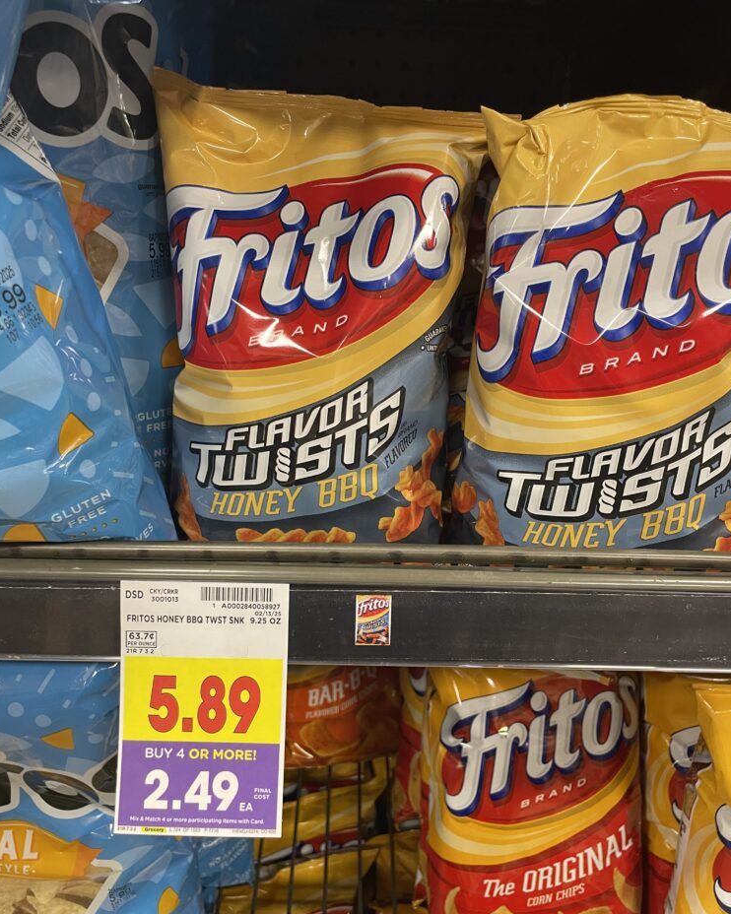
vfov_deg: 62.2
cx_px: 360
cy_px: 457
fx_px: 757
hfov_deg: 51.5
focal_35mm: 28
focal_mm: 4.2
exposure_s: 1/60
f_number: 1.6
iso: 160
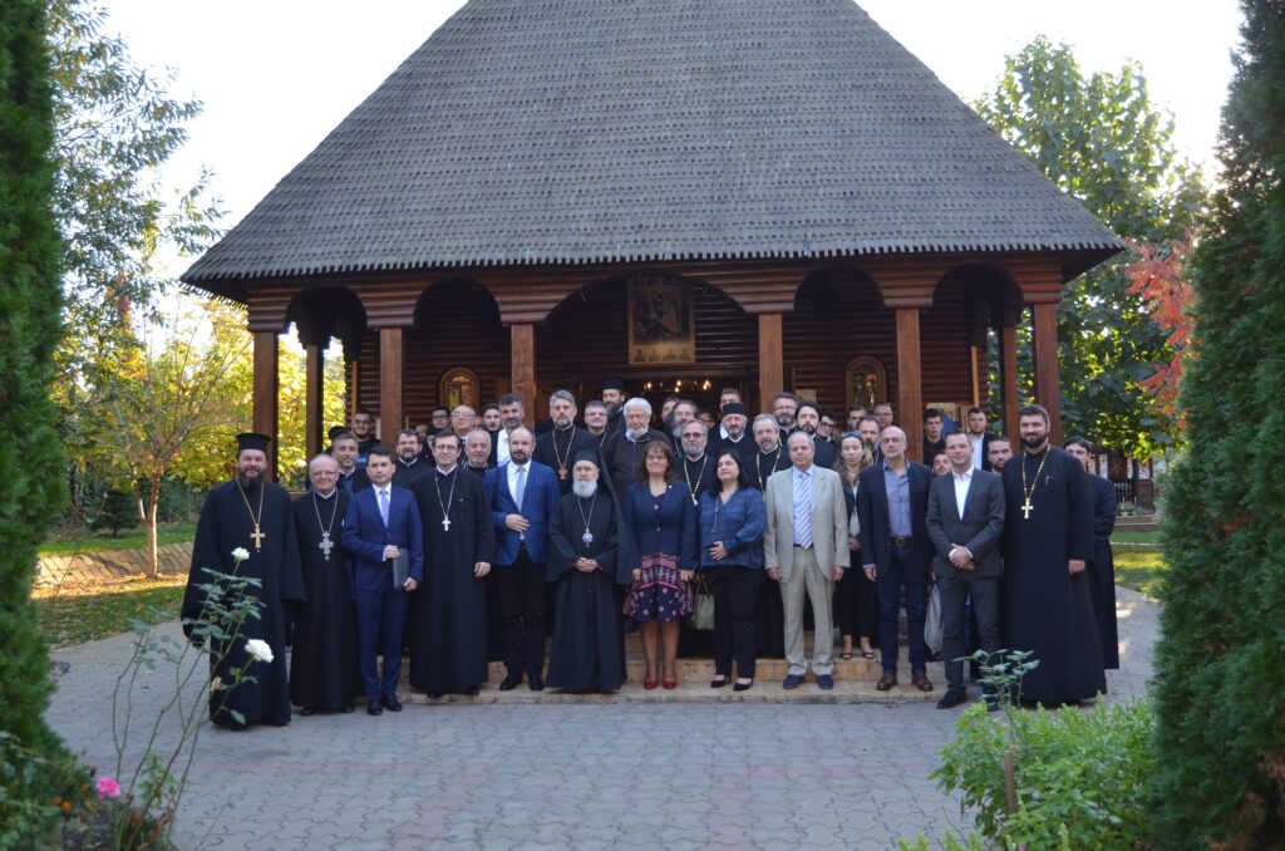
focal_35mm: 27
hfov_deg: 67.5
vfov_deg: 47.7
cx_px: 642
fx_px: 962
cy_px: 426
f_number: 3.5
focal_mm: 18
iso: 200
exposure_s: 1/160
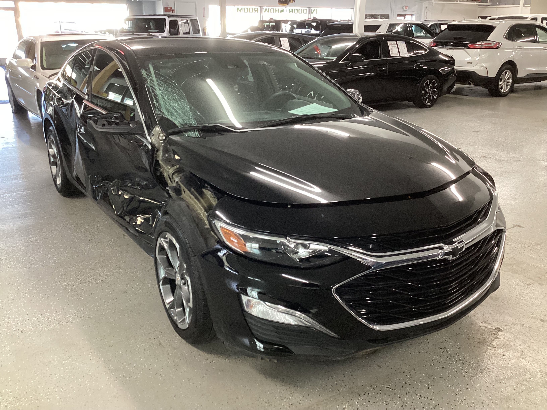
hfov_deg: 58.4
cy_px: 205
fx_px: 490
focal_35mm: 31
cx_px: 274
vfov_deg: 45.4
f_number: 2.4
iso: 250
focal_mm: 3.3
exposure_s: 1/60
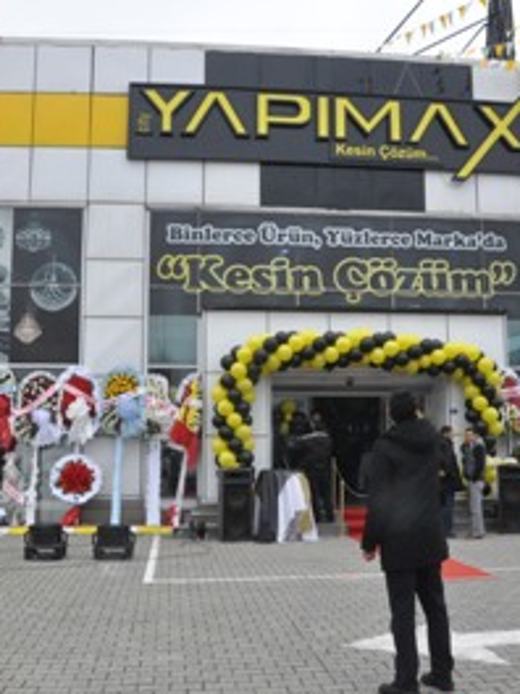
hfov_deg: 35.9
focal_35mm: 40
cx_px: 285
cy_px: 352
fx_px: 801
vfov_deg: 46.8
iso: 2500
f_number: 13
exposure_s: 1/640
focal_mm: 18
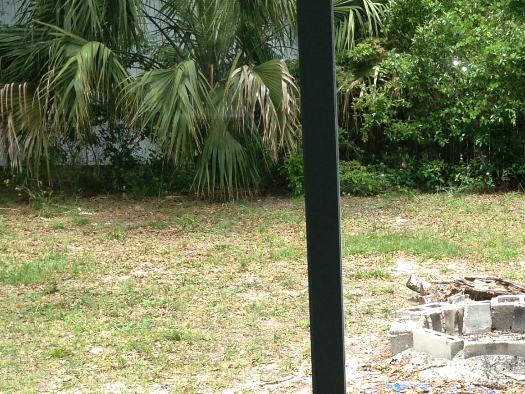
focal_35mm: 85
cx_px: 413
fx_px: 1289
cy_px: 349
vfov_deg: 17.1
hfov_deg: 22.7
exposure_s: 1/304
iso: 64
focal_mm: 4.13
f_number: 2.4
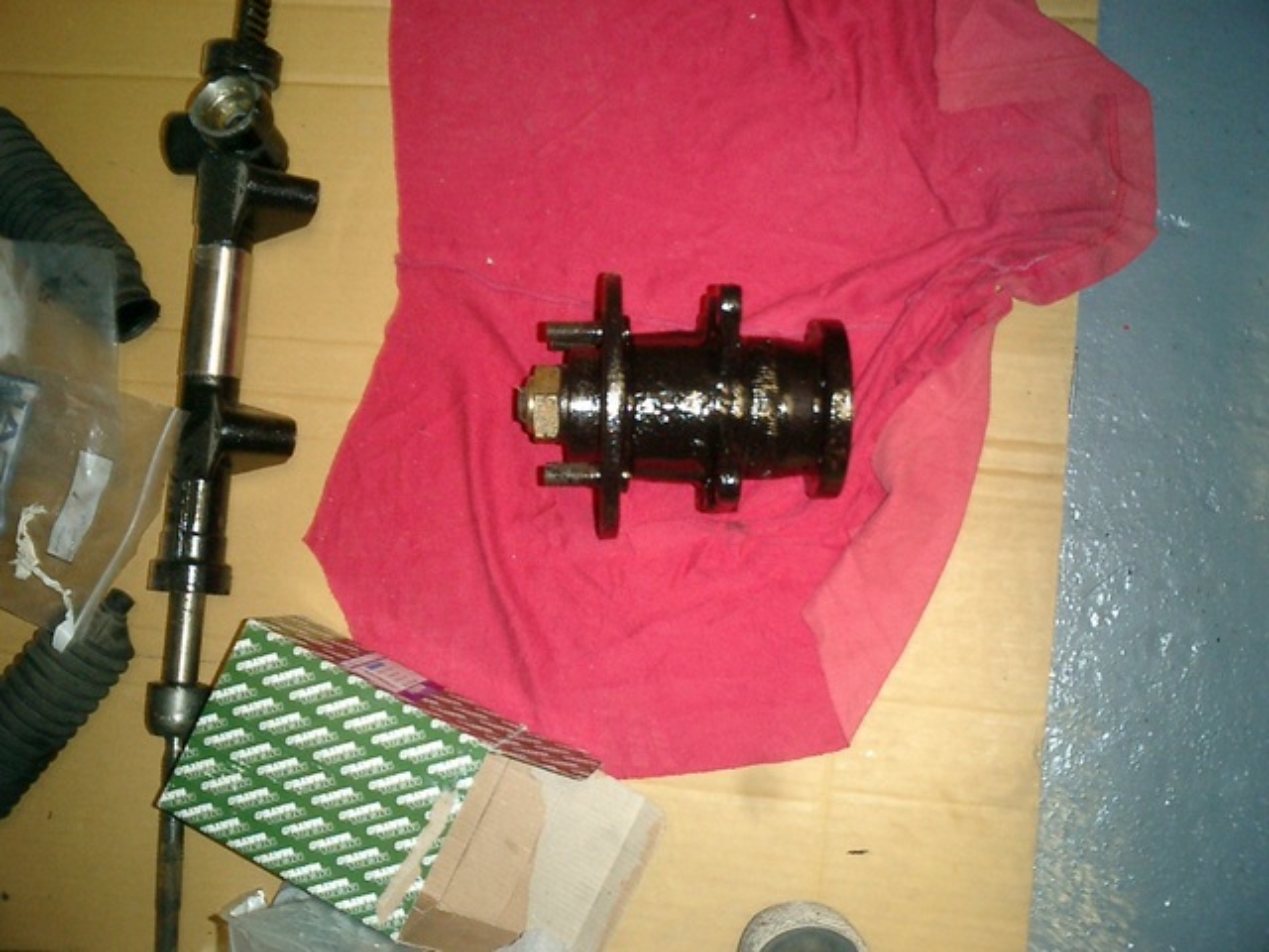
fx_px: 1320
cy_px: 476
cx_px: 634
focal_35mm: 36
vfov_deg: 39.7
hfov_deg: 51.4
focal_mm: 7.5
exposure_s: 1/30
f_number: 3.2
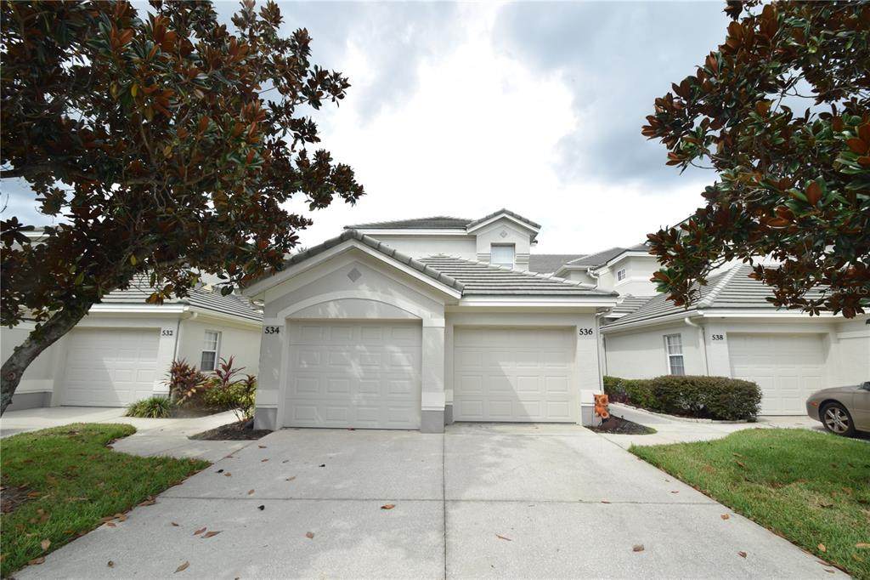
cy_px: 290
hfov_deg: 100.4
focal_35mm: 15
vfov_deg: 77.3
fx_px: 362
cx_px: 435
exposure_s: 1/320
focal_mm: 10
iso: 200
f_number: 9
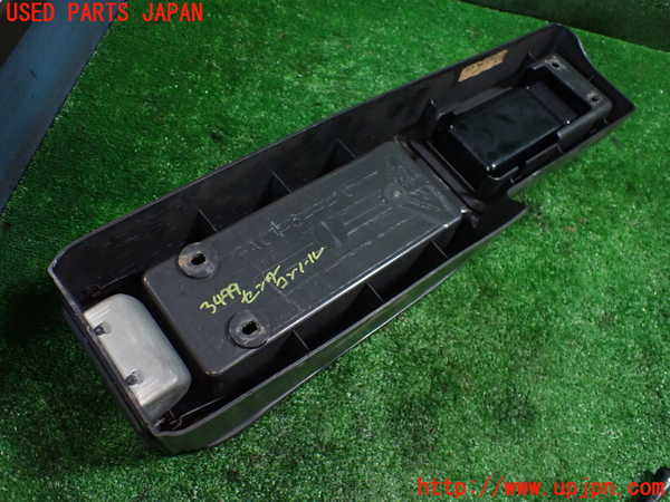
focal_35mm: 30
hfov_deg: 60.0
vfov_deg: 46.8
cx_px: 335
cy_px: 251
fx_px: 581
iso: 800
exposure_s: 1/100
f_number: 2.3
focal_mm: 5.4
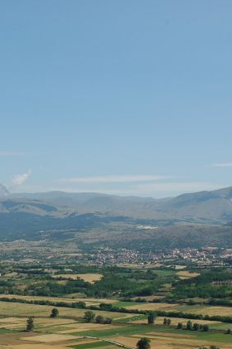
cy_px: 206
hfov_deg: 17.3
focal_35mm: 77
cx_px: 6
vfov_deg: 26.3
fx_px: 745
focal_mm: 27
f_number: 10
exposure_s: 1/320
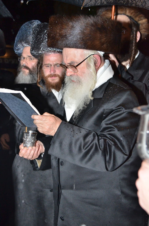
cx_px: 74
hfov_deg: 18.1
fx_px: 468
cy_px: 113
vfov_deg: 27.0
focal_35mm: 75
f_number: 5.3
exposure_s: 1/250
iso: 1600
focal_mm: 50
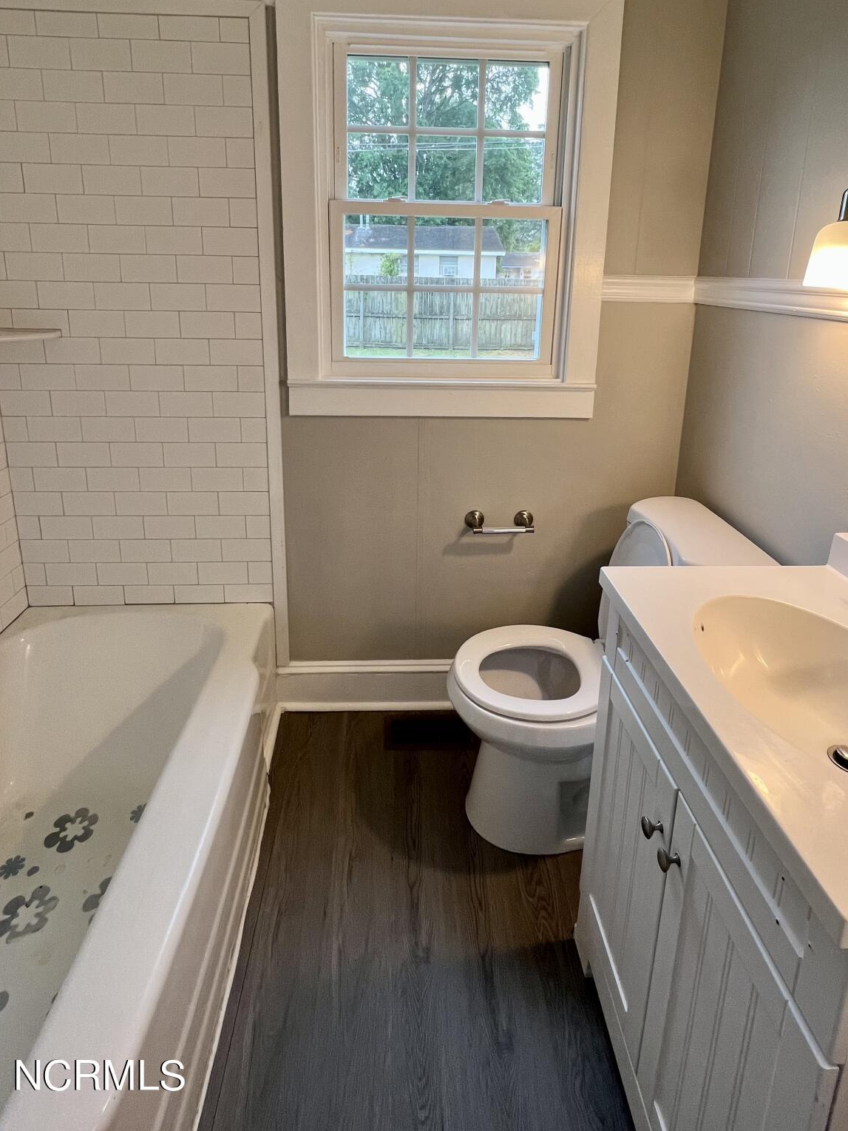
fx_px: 555
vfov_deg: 88.6
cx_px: 430
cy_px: 404
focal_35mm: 17
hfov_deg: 74.7
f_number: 1.8
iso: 100
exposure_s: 1/120
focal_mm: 1.57
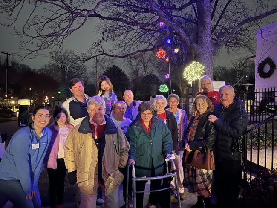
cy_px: 104
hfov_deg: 71.6
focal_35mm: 24
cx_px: 138
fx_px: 192
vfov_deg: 56.8
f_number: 1.78
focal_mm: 6.86
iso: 2000
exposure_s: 1/15
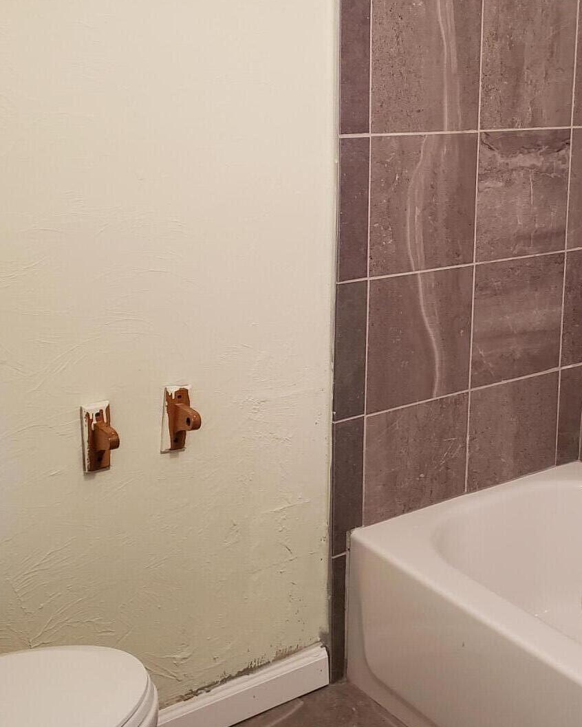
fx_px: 1033
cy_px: 266
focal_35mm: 48
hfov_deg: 30.9
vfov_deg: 38.5
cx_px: 433
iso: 250
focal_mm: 4.3
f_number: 1.5
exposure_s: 1/60
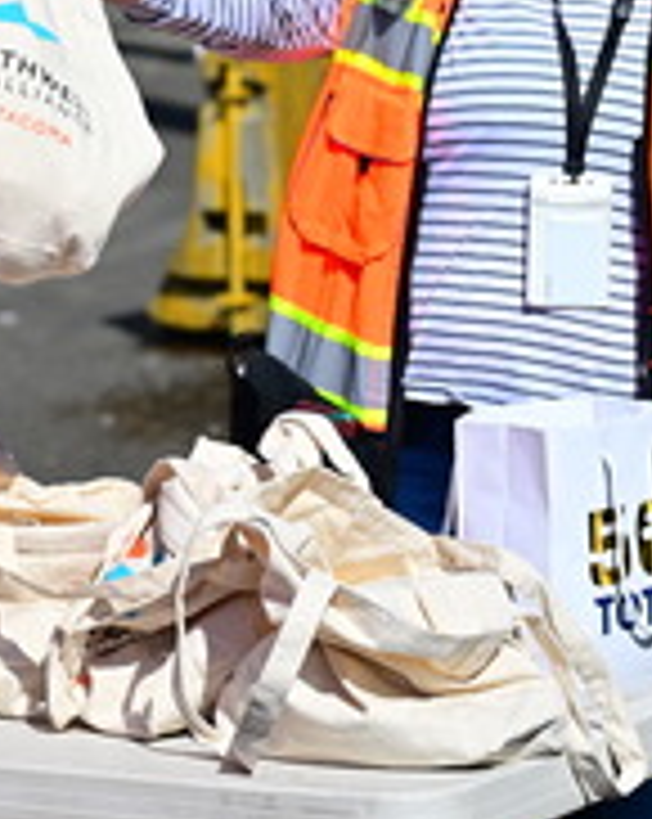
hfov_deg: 7.3
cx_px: -13
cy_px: 158
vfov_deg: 9.2
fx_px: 5054
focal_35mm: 209
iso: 100
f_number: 4
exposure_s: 1/1250
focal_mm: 71
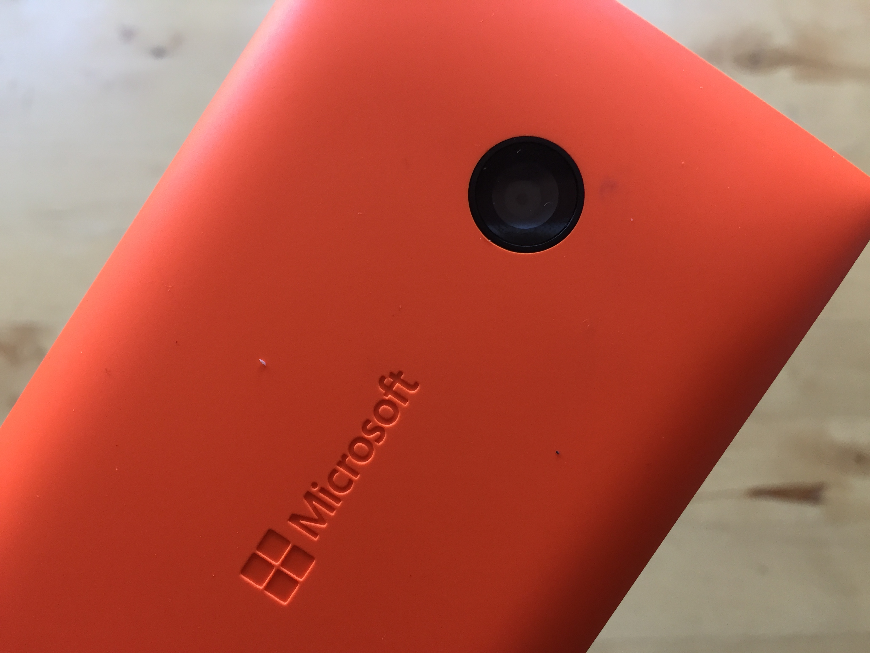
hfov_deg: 61.7
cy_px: 326
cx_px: 435
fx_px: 729
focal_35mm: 29
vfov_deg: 48.2
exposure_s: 1/30
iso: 40
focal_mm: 4.15
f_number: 2.2
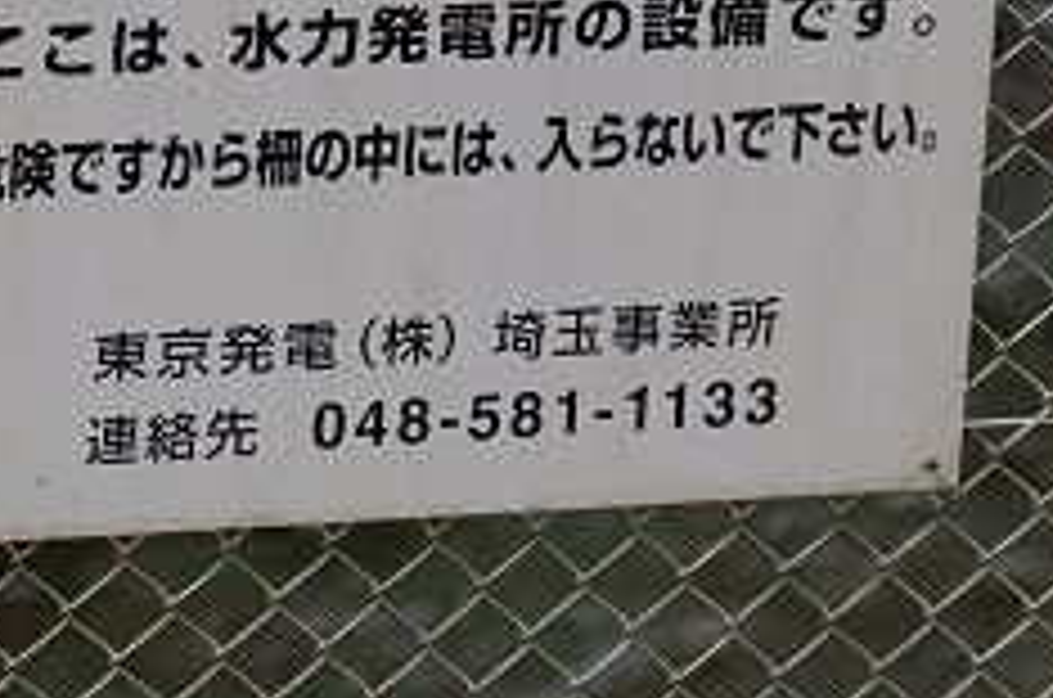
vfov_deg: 3.0
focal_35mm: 458
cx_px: 612
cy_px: 99
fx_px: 13381
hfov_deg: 4.5
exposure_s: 1/250
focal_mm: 148.8
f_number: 6.3
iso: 500
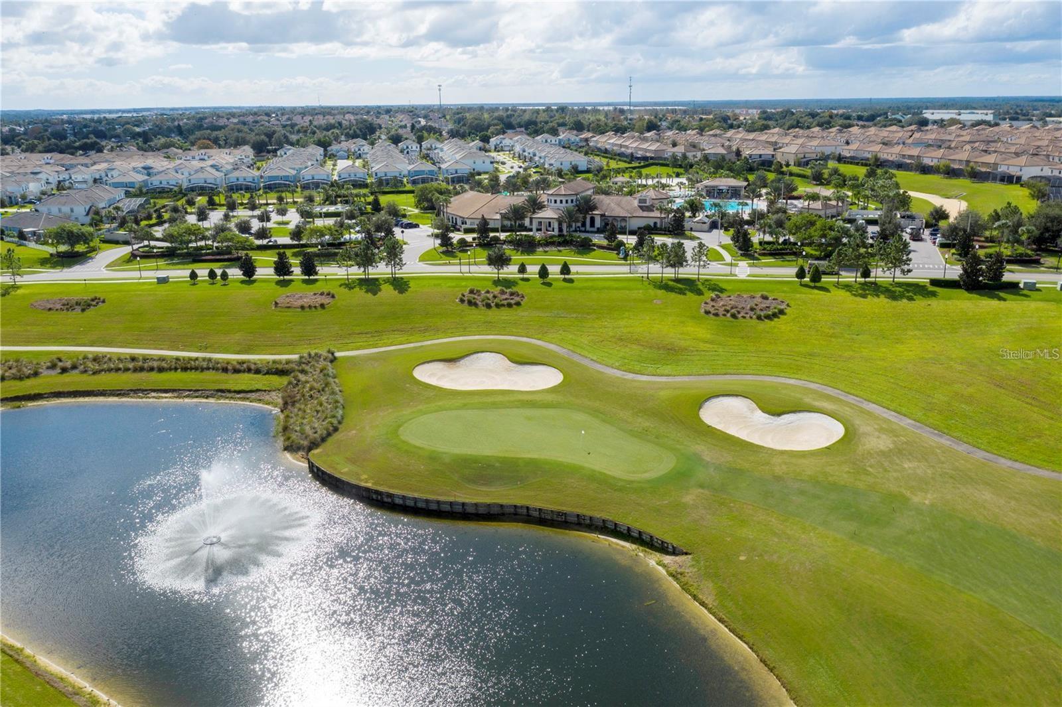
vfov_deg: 46.4
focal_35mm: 28
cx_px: 531
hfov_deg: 65.5
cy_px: 354
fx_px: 826
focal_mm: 10.26
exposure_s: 1/500
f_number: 5.6
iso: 100
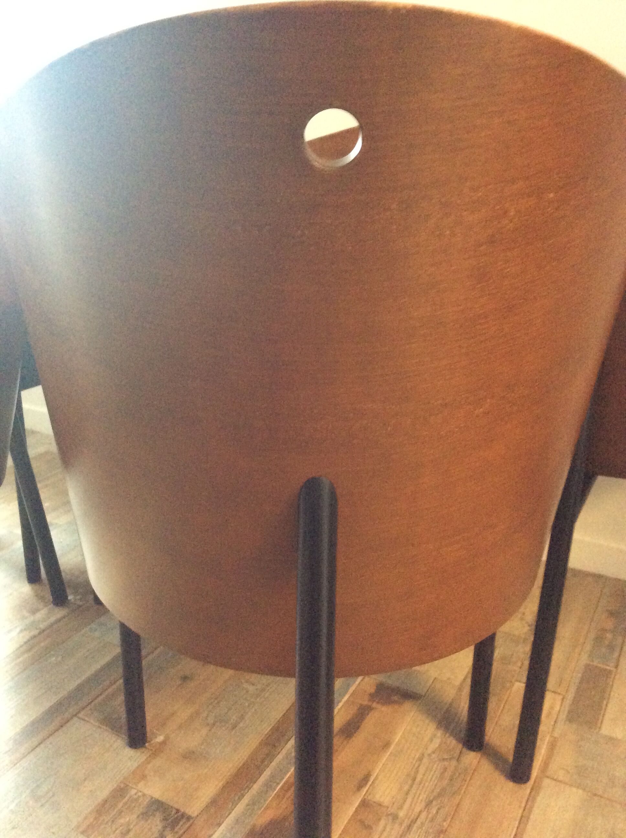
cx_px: 313
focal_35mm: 32
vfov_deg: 56.9
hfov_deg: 44.1
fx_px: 774
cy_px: 419
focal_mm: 3.3
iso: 400
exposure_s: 1/17
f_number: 2.4
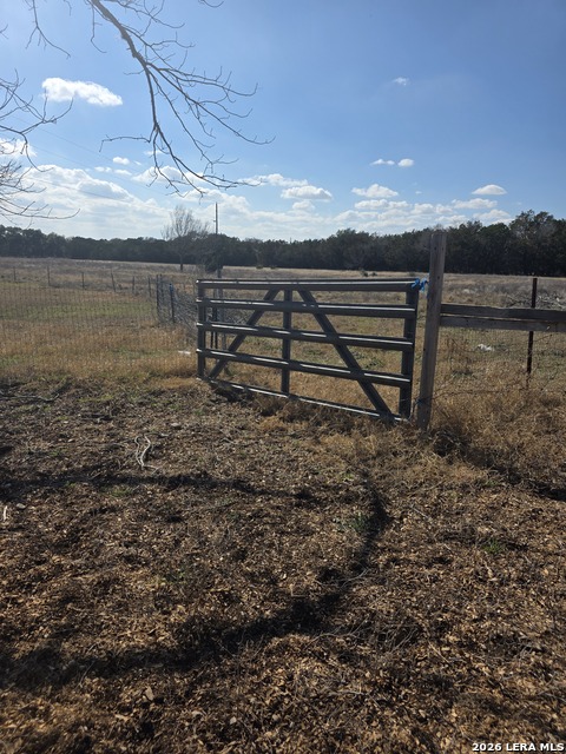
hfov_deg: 58.9
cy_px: 377
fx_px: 501
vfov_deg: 73.9
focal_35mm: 23
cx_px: 283
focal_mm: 6.3
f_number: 1.7
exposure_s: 1/7944
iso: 64
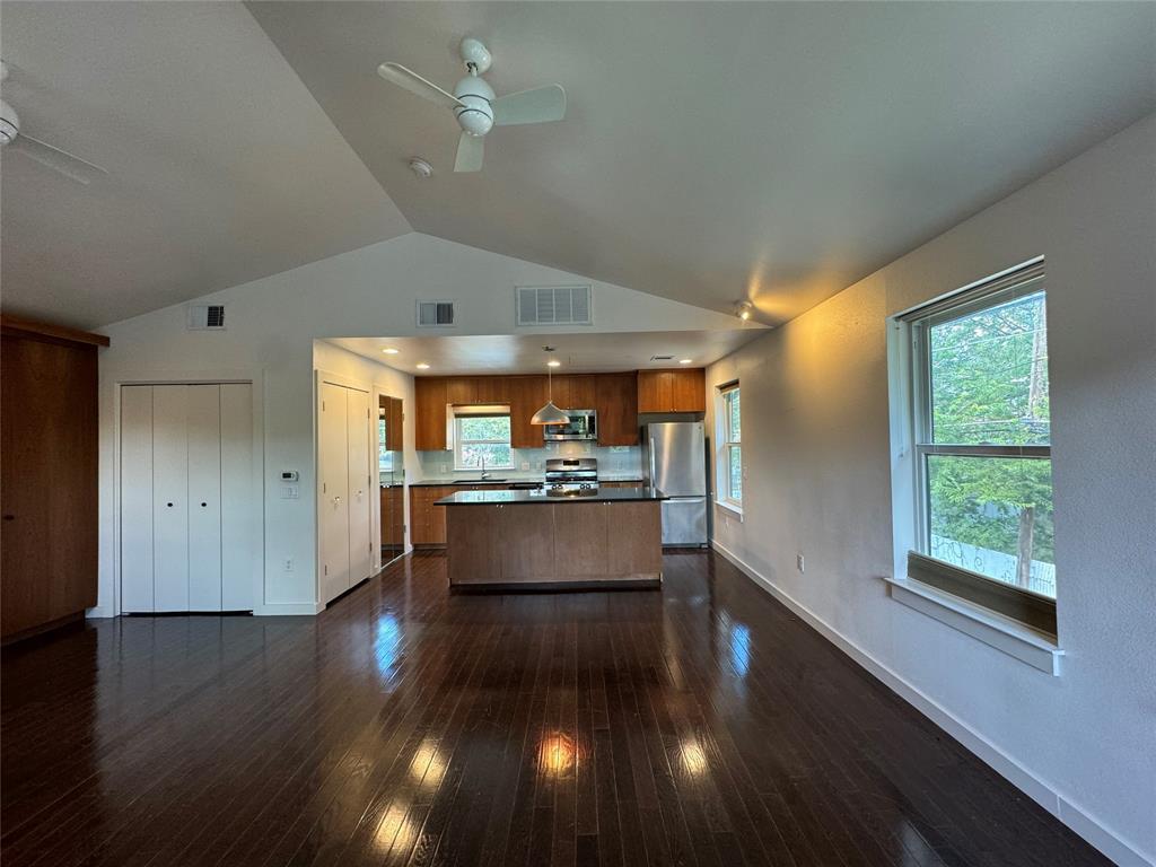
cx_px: 578
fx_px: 468
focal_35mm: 14
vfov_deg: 85.7
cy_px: 434
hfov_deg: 102.1
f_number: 2.2
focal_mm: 2.22
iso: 160
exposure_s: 1/60
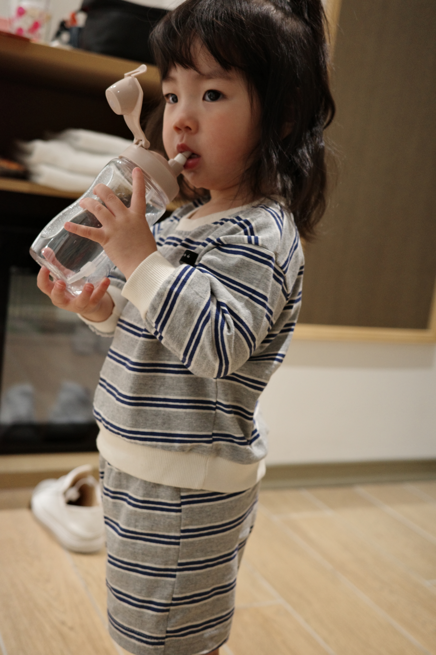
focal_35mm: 40
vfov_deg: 48.5
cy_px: 328
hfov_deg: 33.4
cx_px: 218
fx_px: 727
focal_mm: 26
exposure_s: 1/40
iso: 1250
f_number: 2.8
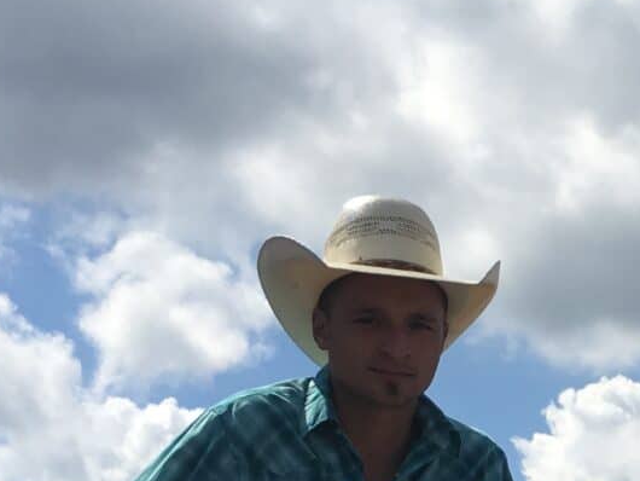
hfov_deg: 16.3
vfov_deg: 12.7
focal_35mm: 112
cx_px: 913
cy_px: 685
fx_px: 2072
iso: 25
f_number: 2.2
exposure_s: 1/2653
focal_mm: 4.15
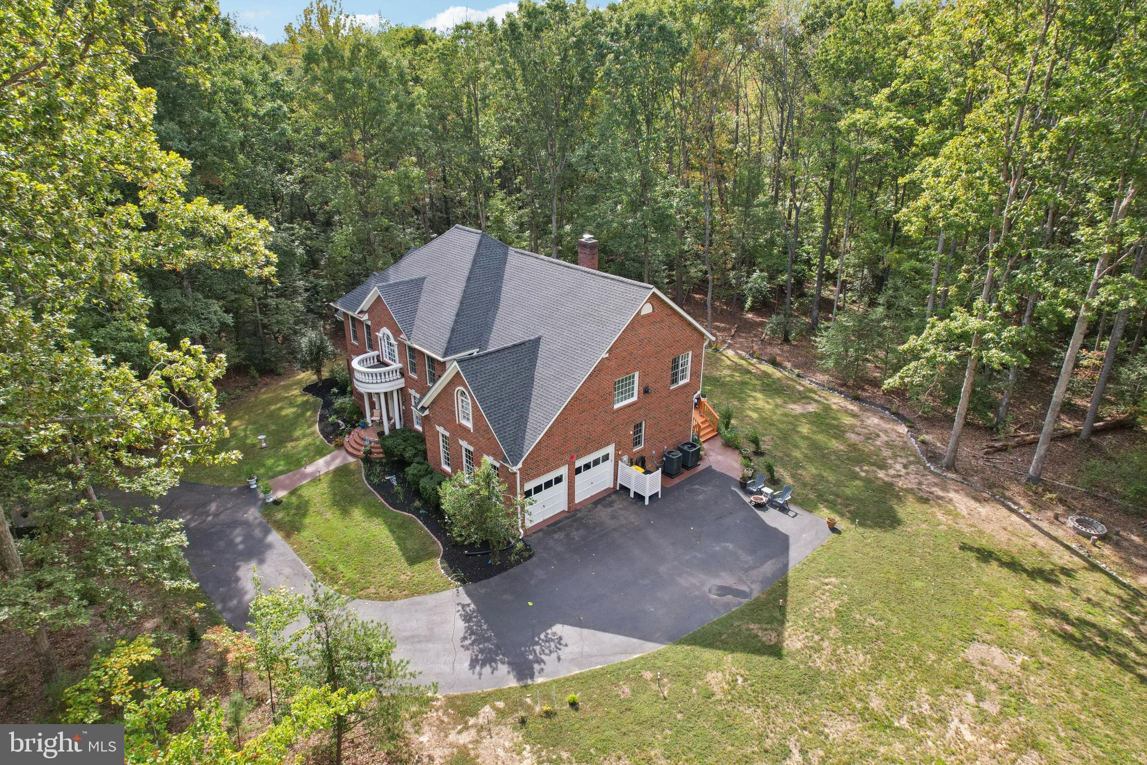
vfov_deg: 57.2
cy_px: 382
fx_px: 701
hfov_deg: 78.6
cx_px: 574
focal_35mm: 22
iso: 400
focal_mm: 8.4
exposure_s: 1/1250
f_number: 2.8
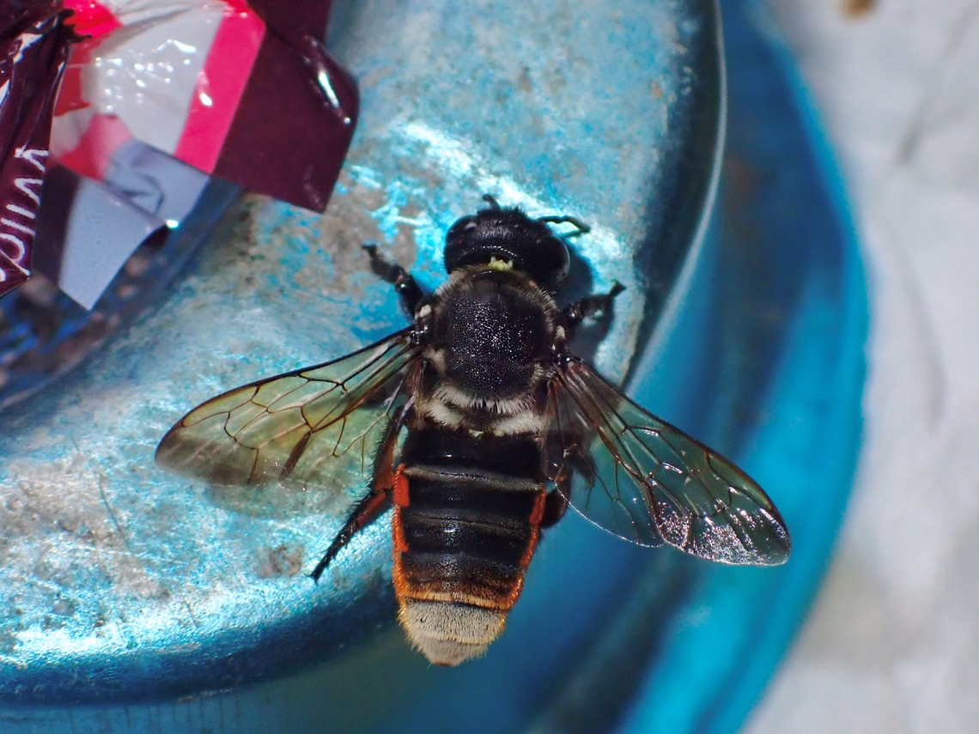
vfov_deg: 14.8
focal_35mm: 100
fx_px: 2828
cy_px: 367
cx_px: 490
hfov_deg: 19.6
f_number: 14
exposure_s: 1/100
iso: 800
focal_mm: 18
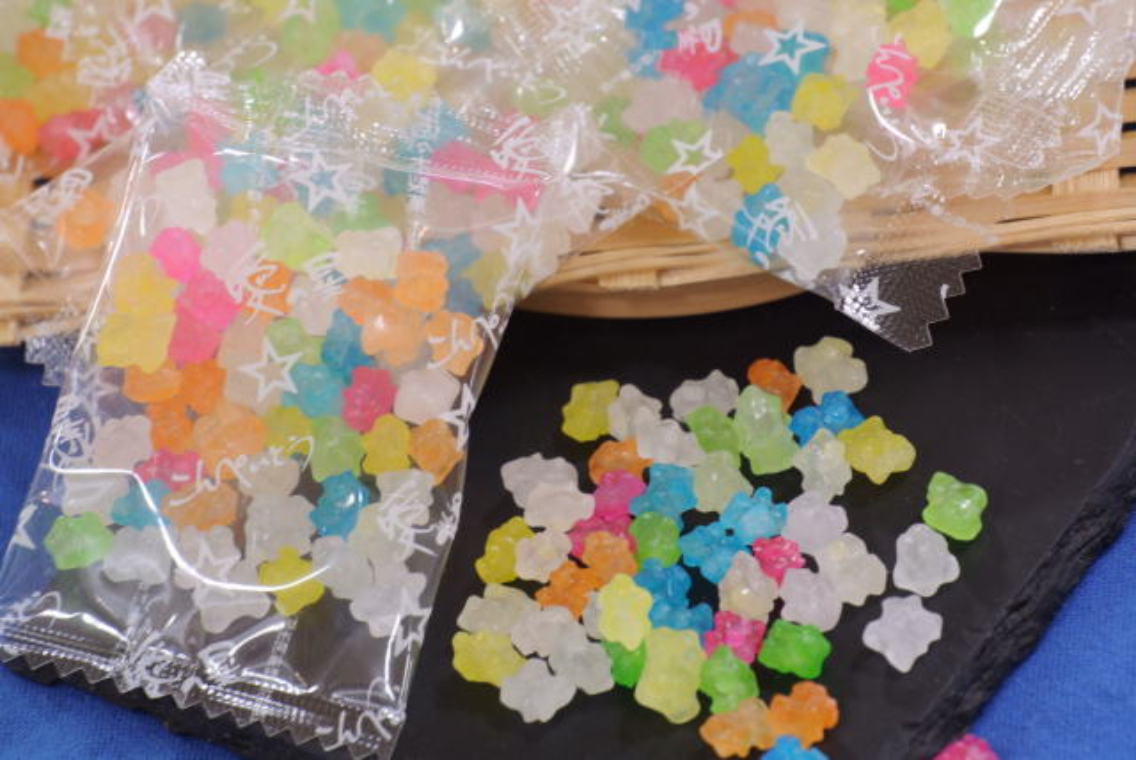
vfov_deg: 4.6
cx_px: 568
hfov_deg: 6.9
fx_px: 9380
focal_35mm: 297
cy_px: 380
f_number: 5.6
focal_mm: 110
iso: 160
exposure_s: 1/13
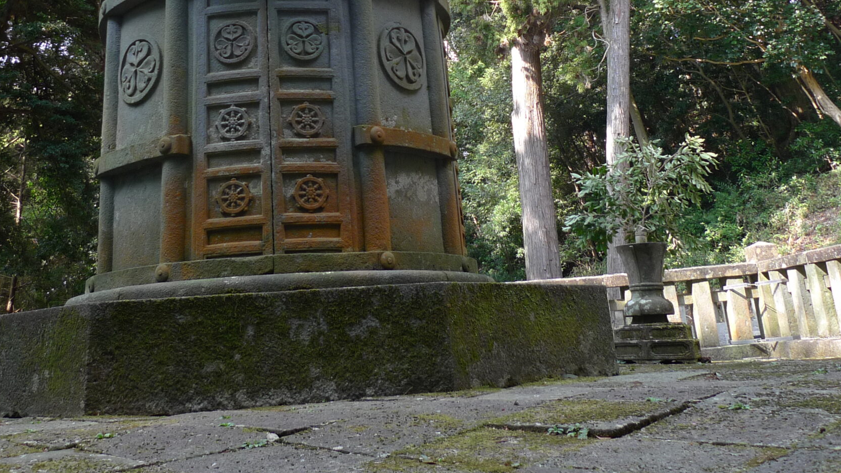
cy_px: 40
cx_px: 355
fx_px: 892
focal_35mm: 40
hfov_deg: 50.3
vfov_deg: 28.5
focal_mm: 5.1
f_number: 2.2
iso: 80
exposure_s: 1/100
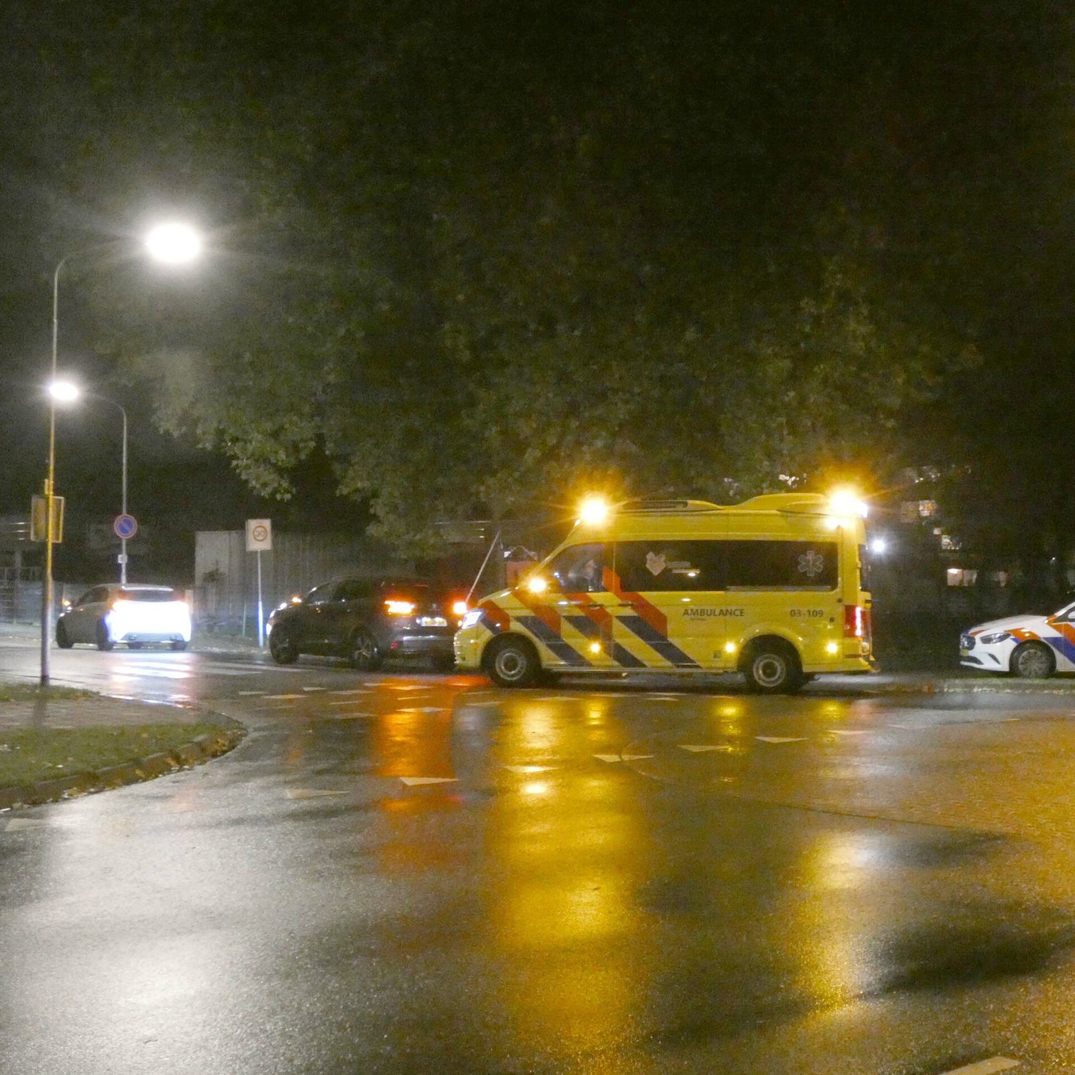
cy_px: 538
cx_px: 646
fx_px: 1581
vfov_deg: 37.6
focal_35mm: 45
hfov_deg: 37.4
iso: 1600
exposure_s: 1/10
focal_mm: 6.8
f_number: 3.5
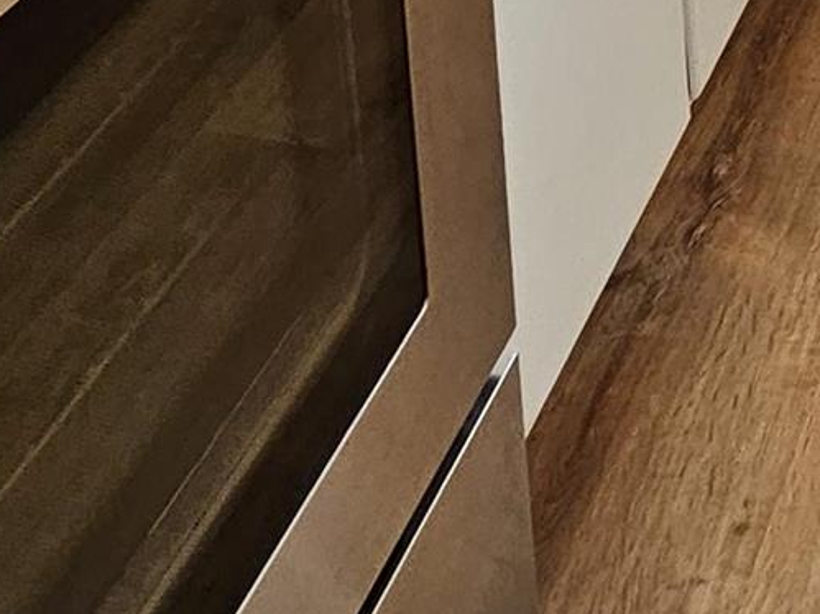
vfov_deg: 12.4
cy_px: -1034
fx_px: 1895
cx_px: 1030
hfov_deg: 22.2
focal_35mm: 80
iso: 160
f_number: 2.2
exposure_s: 1/60
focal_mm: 2.2
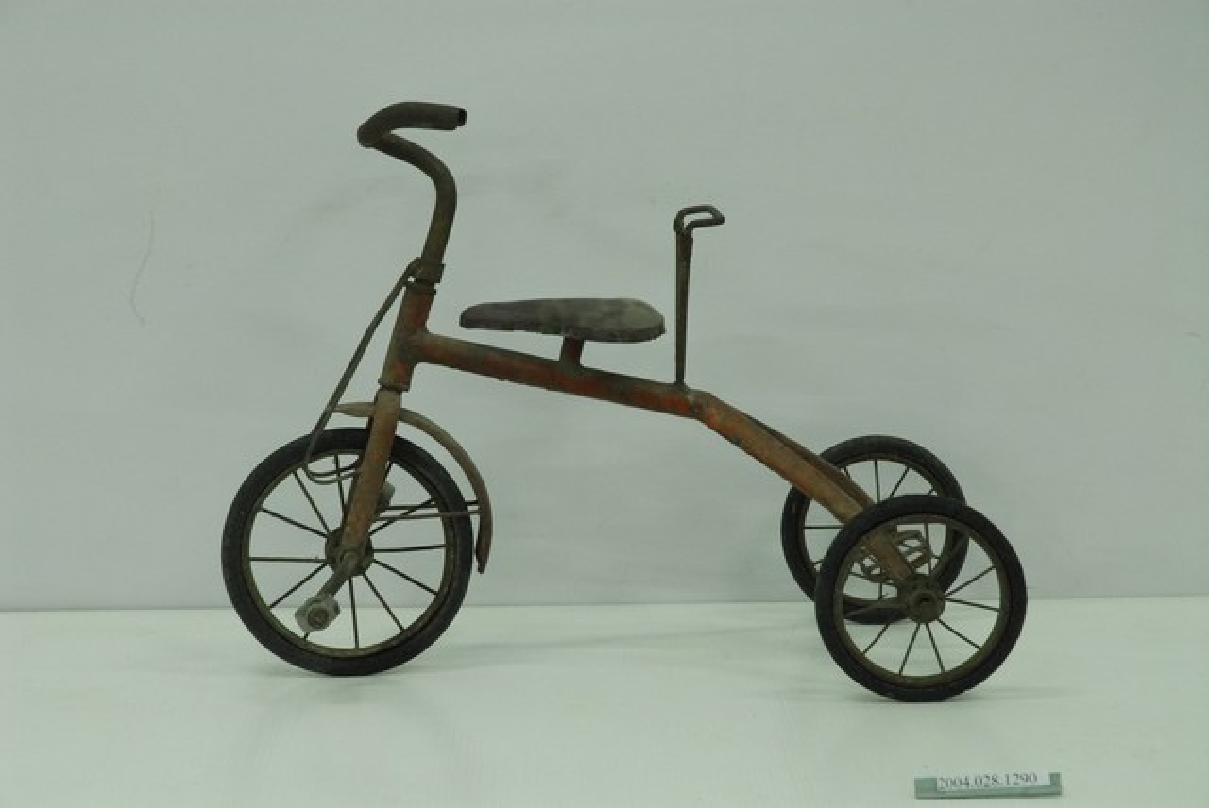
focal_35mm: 105
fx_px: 3529
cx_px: 604
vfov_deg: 13.1
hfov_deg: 19.4
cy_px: 404
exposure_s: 1/10
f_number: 8
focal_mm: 70
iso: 1000
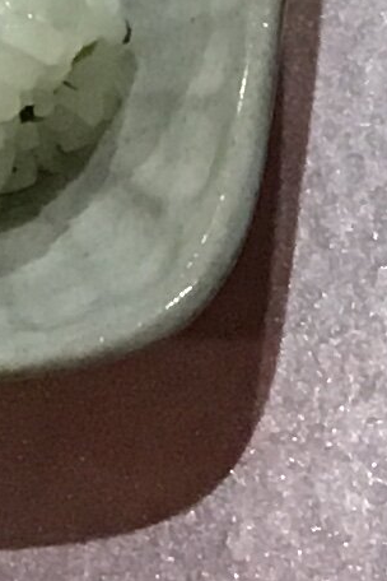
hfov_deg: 5.8
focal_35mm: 231
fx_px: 3725
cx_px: 726
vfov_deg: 8.5
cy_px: -485
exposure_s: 1/30
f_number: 2.4
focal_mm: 3.3
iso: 125
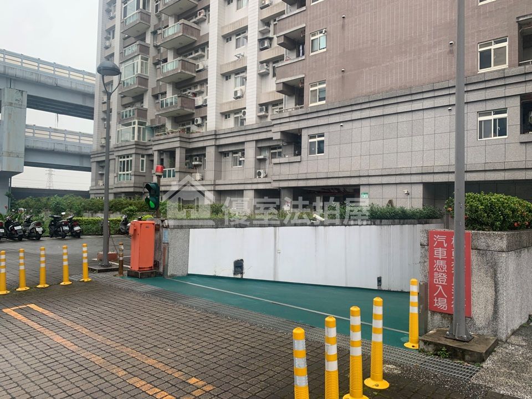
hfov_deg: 67.3
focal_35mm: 26
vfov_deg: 53.1
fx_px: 400
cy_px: 200
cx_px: 266
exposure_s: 1/317
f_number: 1.8
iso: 25
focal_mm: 4.25
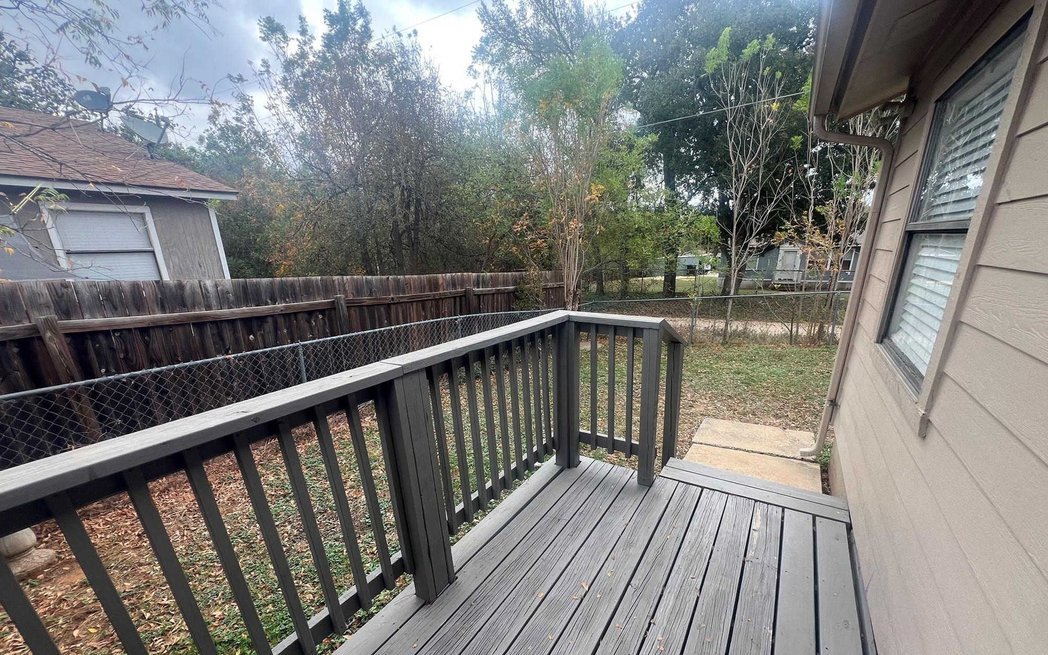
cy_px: 391
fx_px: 400
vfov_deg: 77.8
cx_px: 521
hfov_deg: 105.3
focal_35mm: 14
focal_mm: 1.57
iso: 32
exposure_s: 1/116
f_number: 1.8
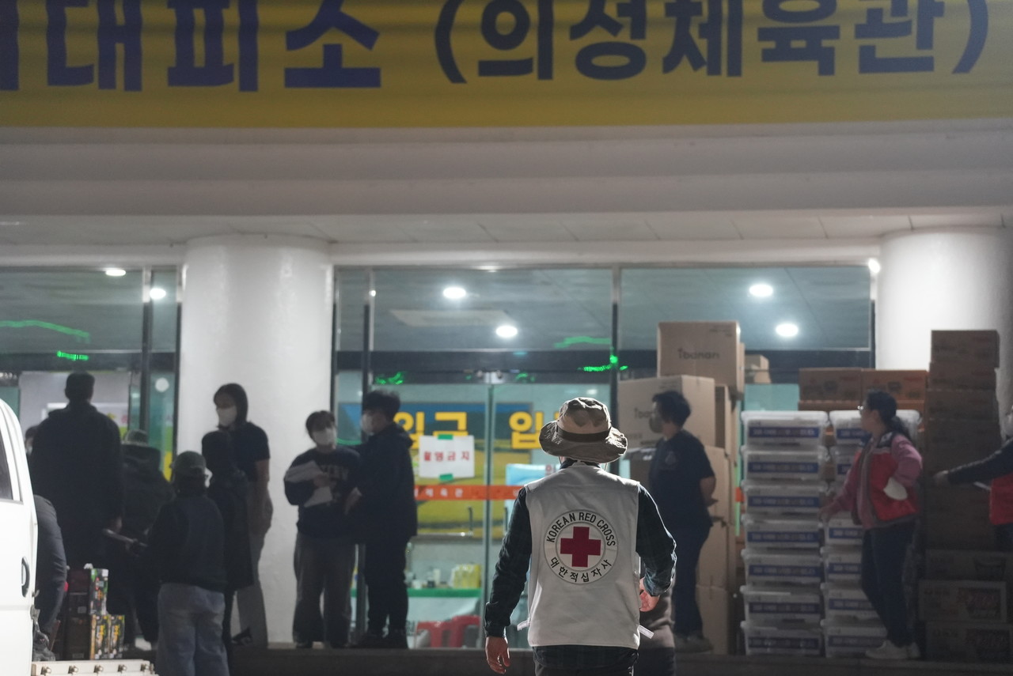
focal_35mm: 108
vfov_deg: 12.7
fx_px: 3041
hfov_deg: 18.9
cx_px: 506
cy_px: 338
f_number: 4.5
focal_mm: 108
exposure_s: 1/160
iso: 6400
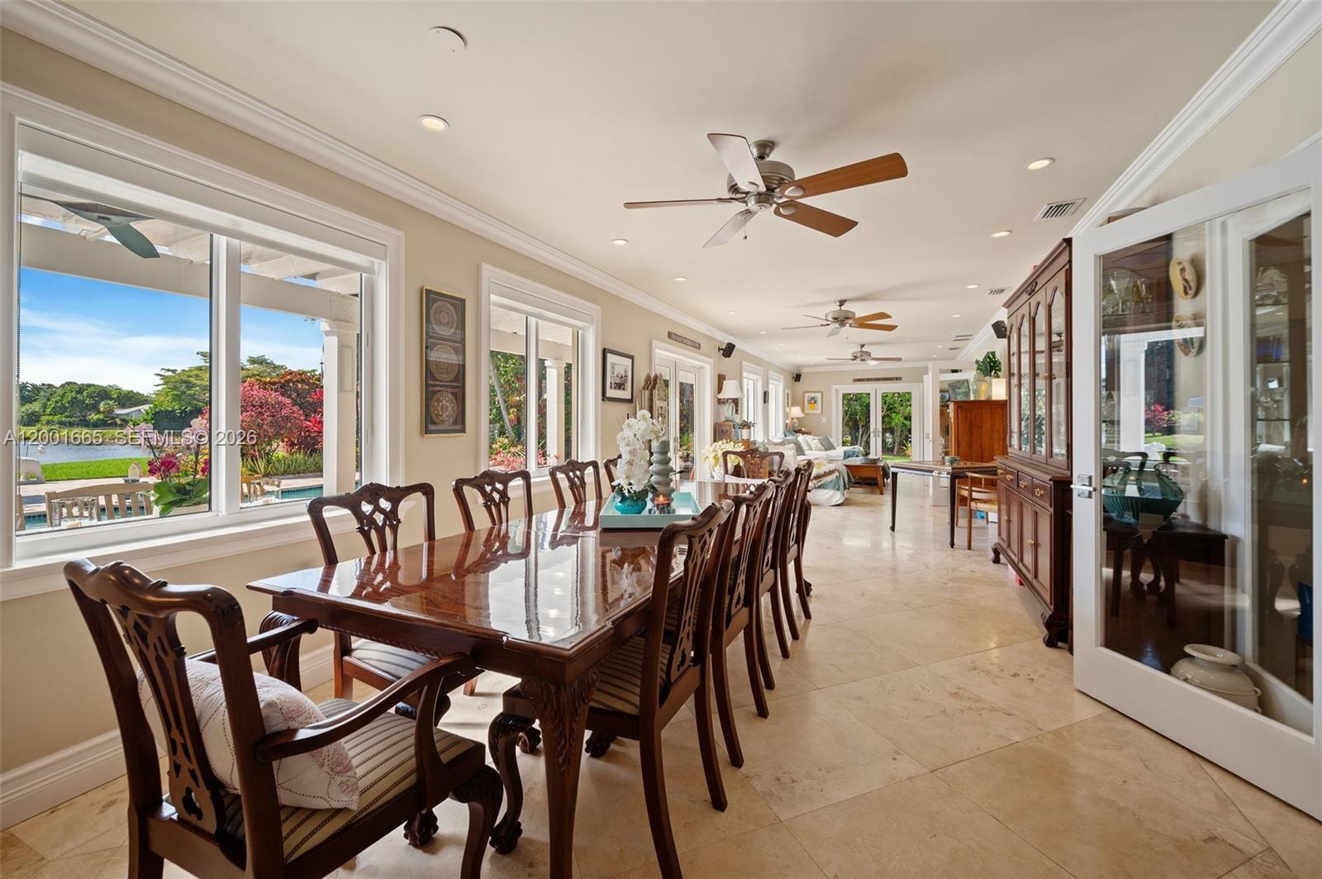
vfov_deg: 81.1
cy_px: 440
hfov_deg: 104.3
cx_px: 661
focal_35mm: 14
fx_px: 514
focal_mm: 14
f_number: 8
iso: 200
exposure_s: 1/13
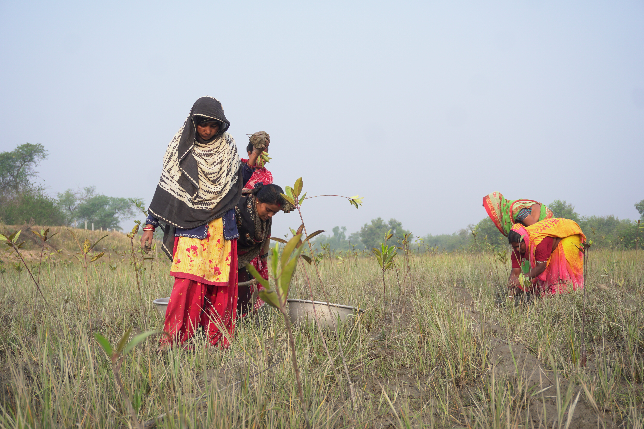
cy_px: 214
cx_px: 322
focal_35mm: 40
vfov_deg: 33.0
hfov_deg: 47.9
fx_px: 724
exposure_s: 1/320
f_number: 4.5
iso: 100
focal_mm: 27
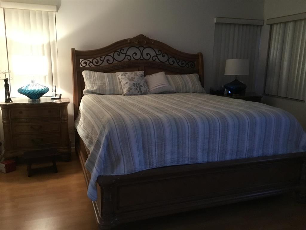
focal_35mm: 31
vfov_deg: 45.4
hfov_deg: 58.4
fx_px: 274
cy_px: 115
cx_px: 153
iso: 200
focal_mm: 3.3
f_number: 2.4
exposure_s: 1/20
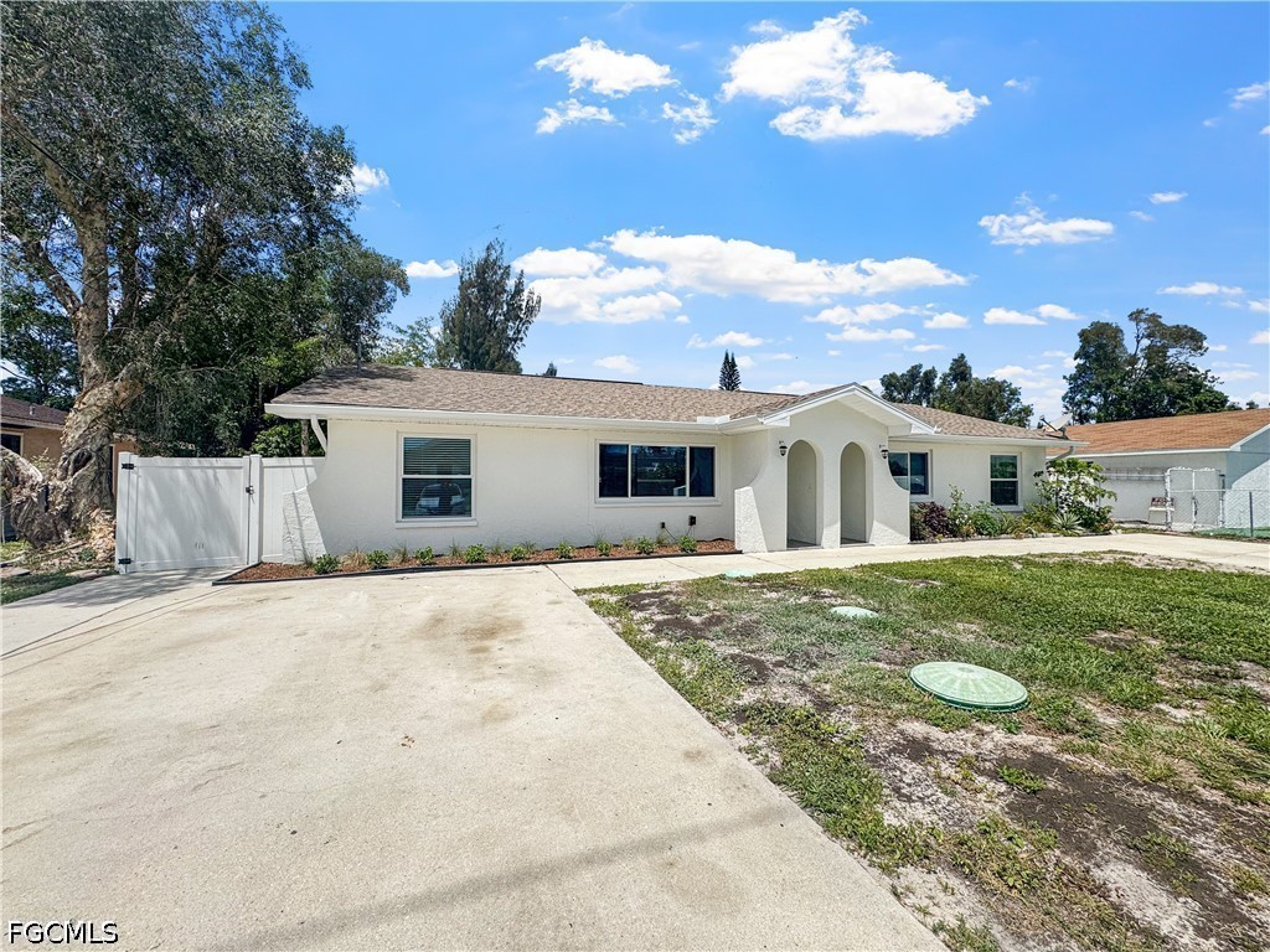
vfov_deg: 85.7
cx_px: 635
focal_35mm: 14
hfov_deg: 102.1
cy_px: 476
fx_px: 514
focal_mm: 2.22
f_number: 2.2
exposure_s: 1/3900
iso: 32
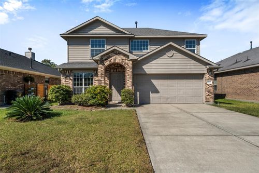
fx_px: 173
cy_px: 86
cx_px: 130
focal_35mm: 24
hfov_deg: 73.8
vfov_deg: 53.1
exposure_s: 1/250
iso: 800
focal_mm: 24
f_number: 9
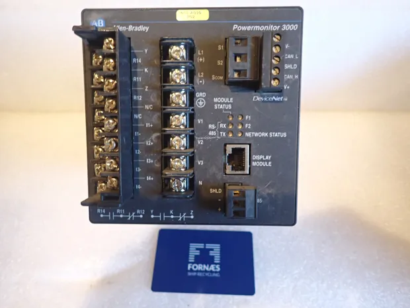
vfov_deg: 54.9
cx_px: 205
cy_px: 154
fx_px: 296
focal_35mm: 25
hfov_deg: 69.4
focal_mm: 4.5
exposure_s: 1/30
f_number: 2
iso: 320
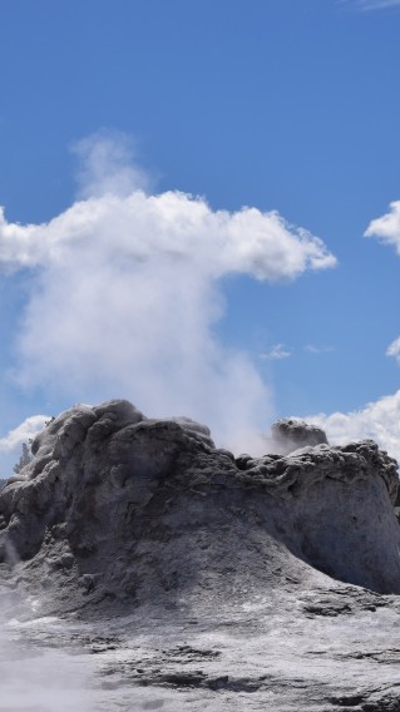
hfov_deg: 10.2
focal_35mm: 119
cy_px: 397
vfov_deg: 18.0
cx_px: 100
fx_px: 2247
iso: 200
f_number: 13
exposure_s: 1/640
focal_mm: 42
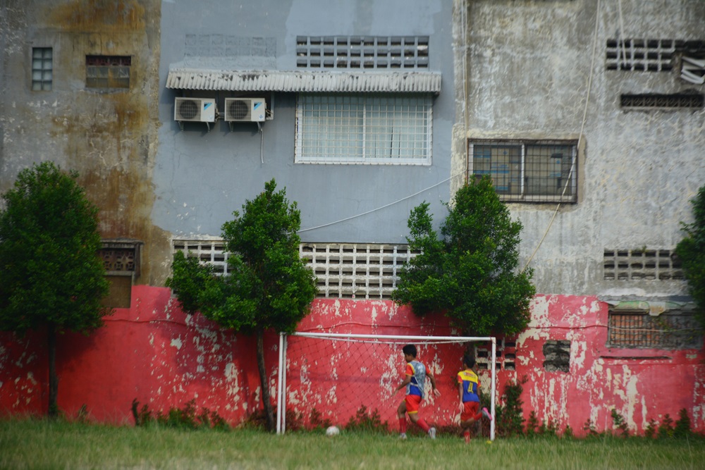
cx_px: 352
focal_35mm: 210
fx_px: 4113
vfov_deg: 6.5
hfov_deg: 9.8
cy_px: 235
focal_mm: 140
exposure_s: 1/500
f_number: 5.6
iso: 400
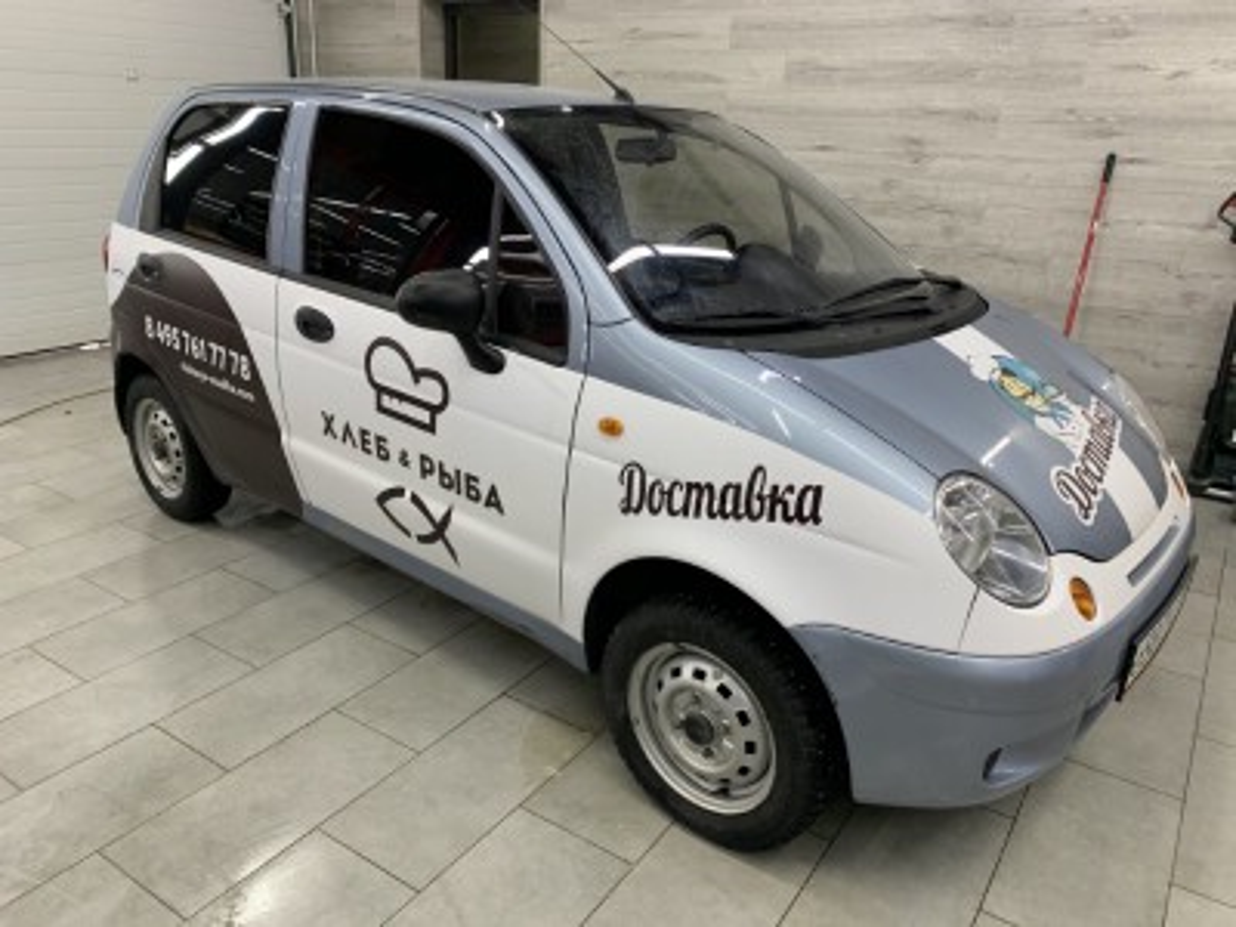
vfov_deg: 53.1
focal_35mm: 26
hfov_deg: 67.3
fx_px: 928
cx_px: 618
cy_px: 464
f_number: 1.8
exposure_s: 1/100
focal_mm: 4.25
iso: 64
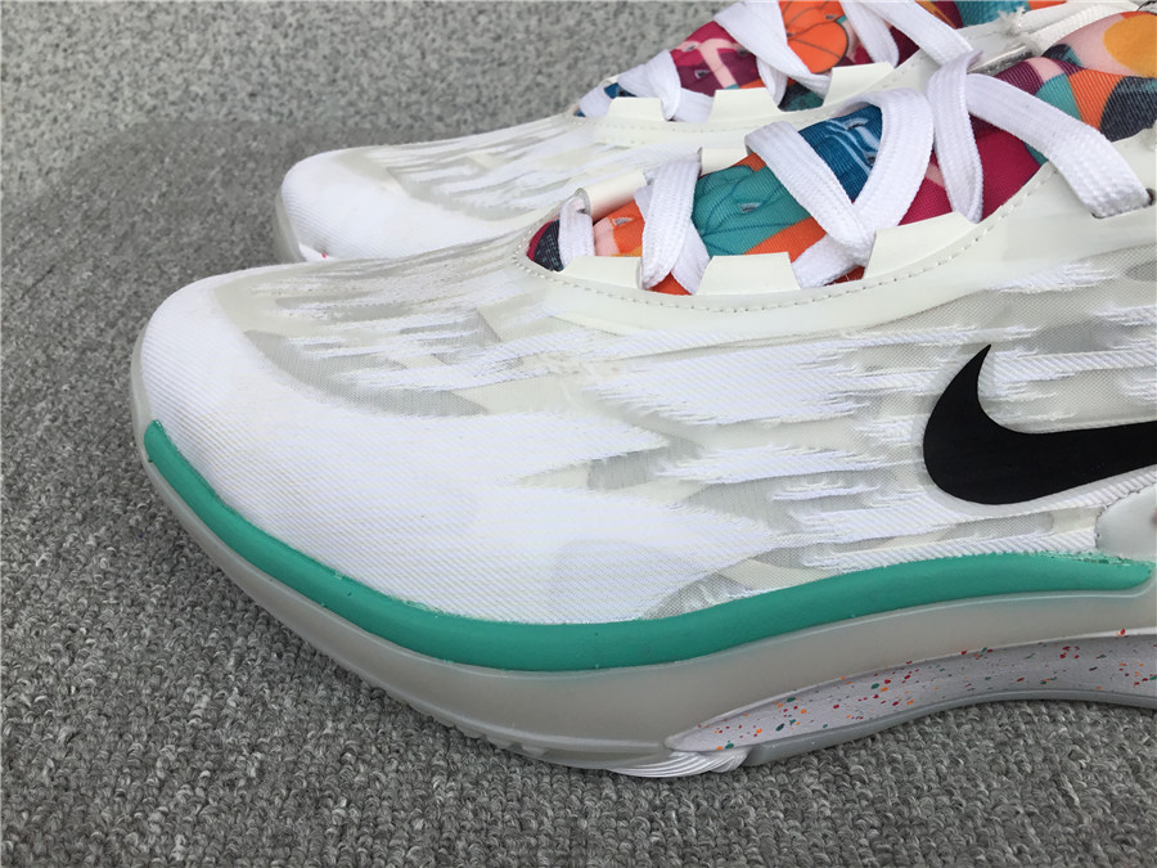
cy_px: 434
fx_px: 1036
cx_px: 578
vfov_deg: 45.4
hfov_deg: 58.4
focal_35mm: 31
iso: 25
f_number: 2.4
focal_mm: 3.3
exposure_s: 1/536
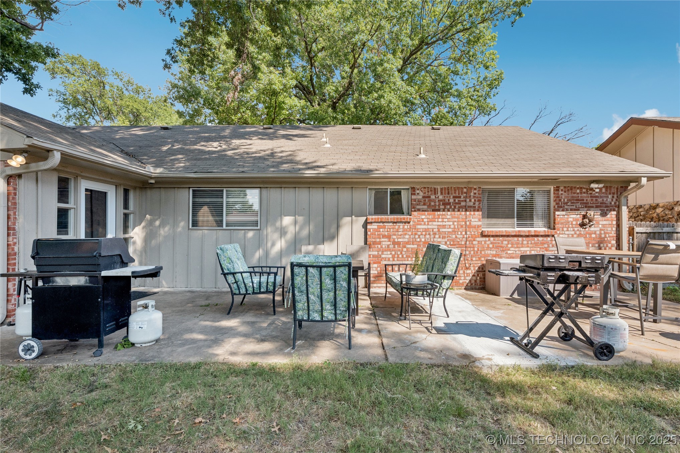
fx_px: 302
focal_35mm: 16
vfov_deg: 73.7
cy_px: 226
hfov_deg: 96.7
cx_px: 340
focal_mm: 16
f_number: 13
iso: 640
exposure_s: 1/250
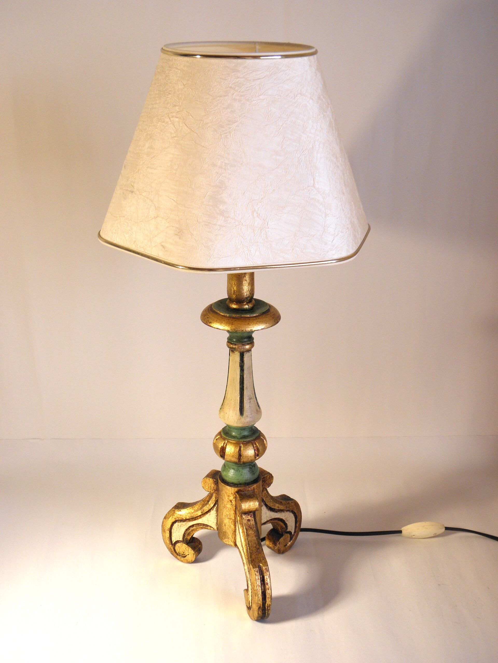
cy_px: 332
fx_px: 844
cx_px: 249
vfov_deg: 42.9
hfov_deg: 32.9
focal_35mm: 44
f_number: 3.9
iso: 100
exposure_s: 1/40
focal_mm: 7.9
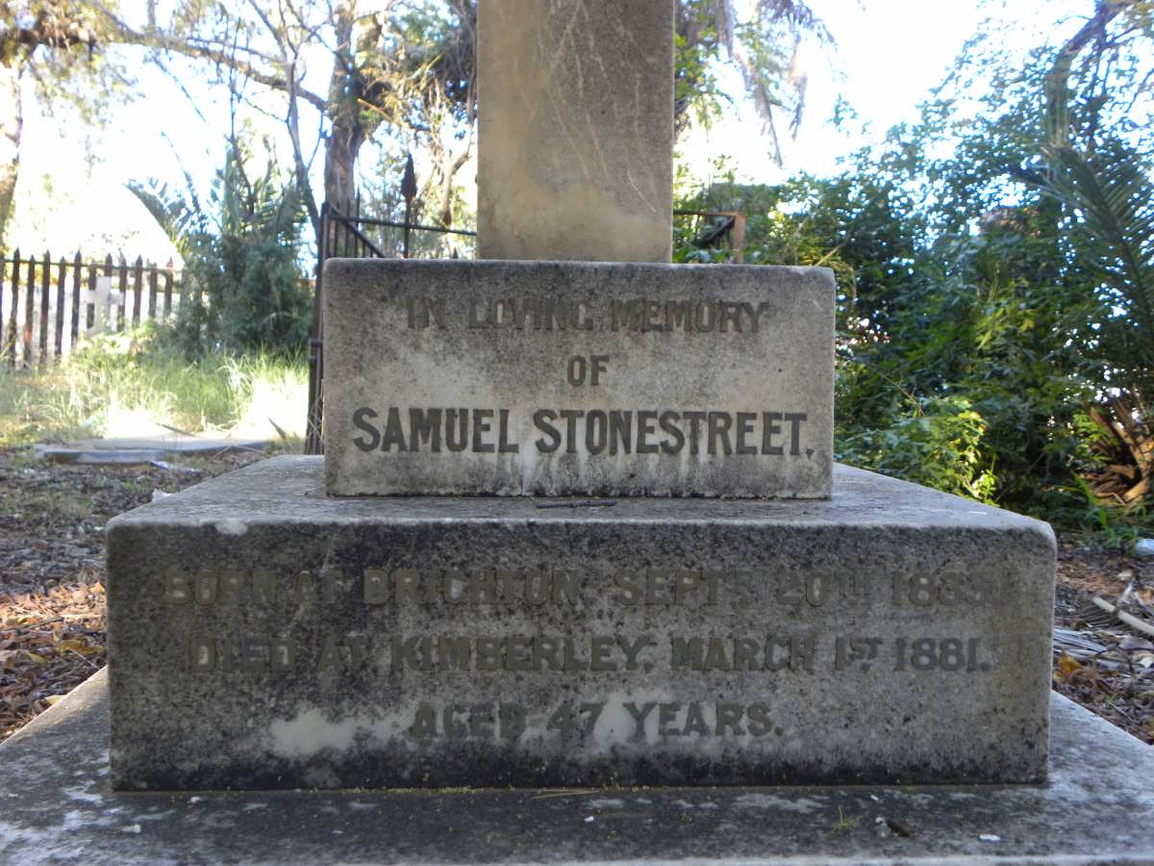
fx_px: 1233
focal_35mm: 37
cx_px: 577
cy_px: 433
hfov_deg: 50.1
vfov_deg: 38.7
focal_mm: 6.6
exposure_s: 1/75.7
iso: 233
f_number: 3.2
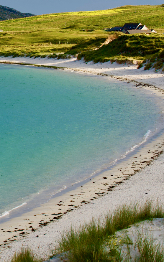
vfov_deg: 9.2
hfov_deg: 5.7
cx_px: -132
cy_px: 77
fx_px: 1623
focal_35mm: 227
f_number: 4.8
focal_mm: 86
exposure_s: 1/500
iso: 100
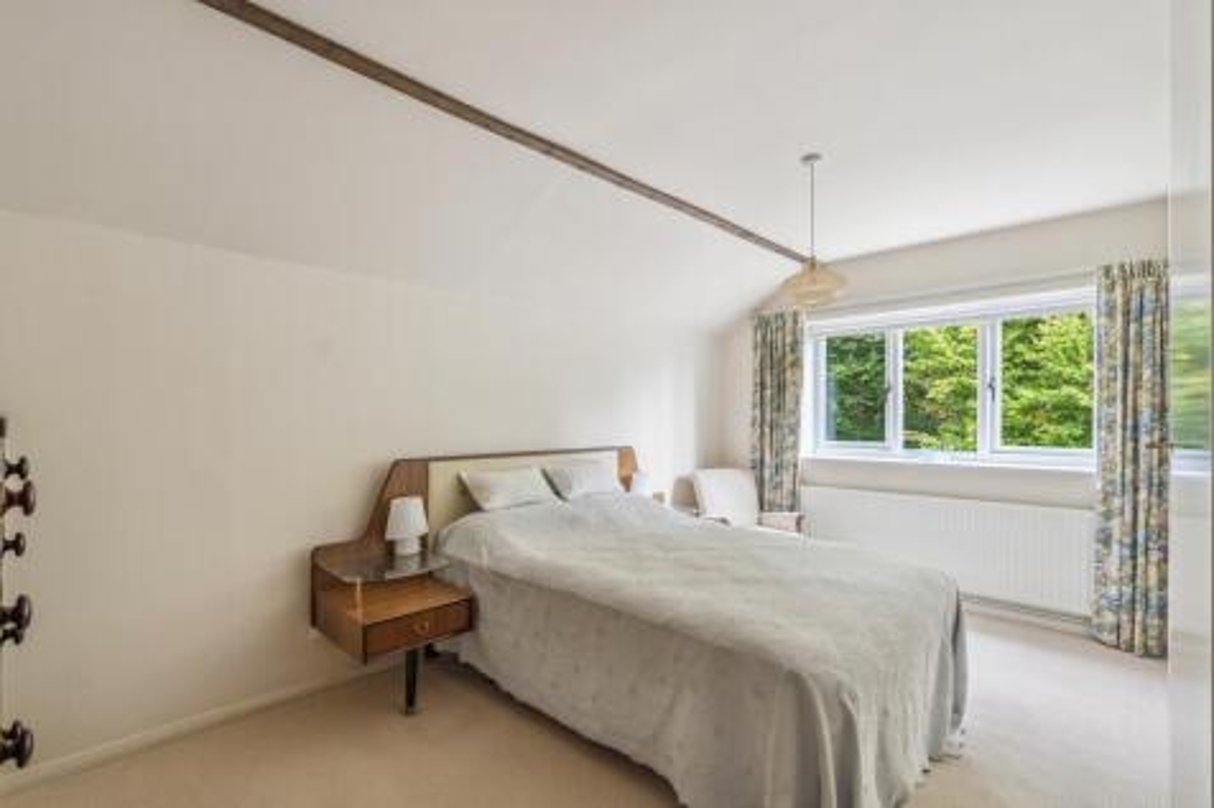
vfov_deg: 73.7
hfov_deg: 96.8
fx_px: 539
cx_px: 607
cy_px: 404
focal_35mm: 16
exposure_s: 1/25
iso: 500
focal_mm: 16
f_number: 5.6
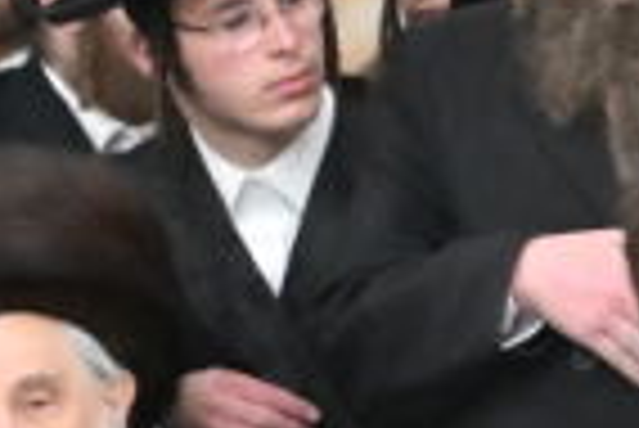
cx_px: 1575
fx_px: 23454
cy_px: 176
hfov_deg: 1.6
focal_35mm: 1320
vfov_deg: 1.0
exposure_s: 1/400
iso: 1600
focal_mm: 122
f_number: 2.8
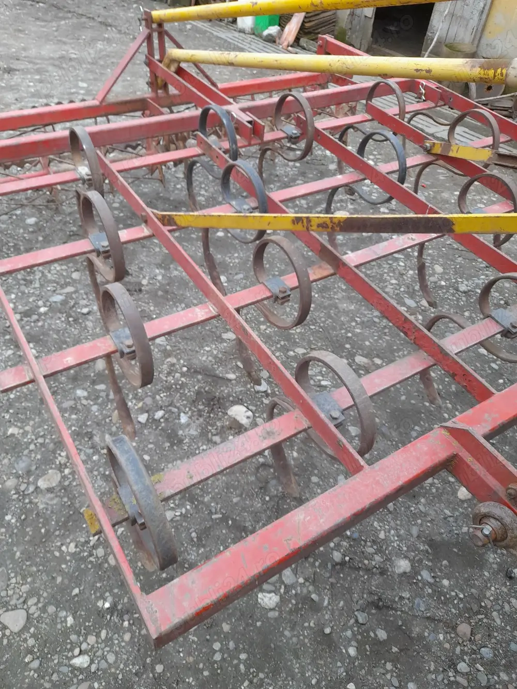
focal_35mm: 25
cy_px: 344
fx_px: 498
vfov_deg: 69.4
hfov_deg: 54.9
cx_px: 258
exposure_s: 1/50
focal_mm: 4.6
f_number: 2
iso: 64
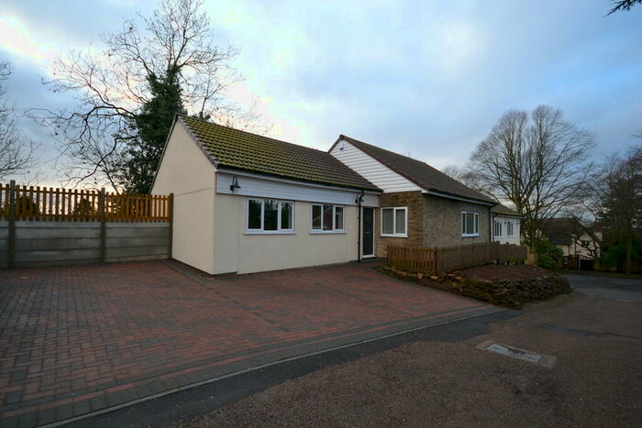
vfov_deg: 77.4
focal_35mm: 15
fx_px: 268
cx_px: 321
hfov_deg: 100.4
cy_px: 214
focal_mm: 10
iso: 160
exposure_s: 1/125
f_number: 5.6
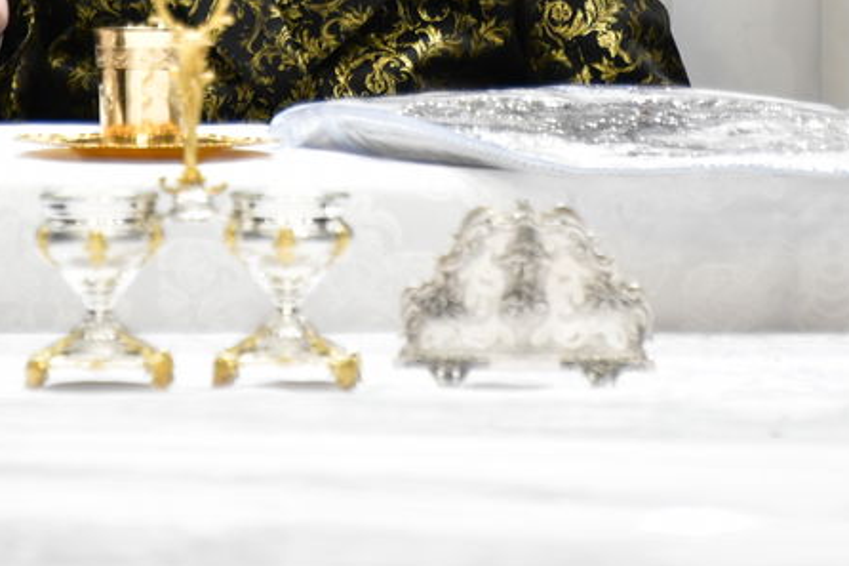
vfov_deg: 1.5
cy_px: -304
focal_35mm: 942
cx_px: 287
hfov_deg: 2.2
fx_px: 22206
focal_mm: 300
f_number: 5.6
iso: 1600
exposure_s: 1/100
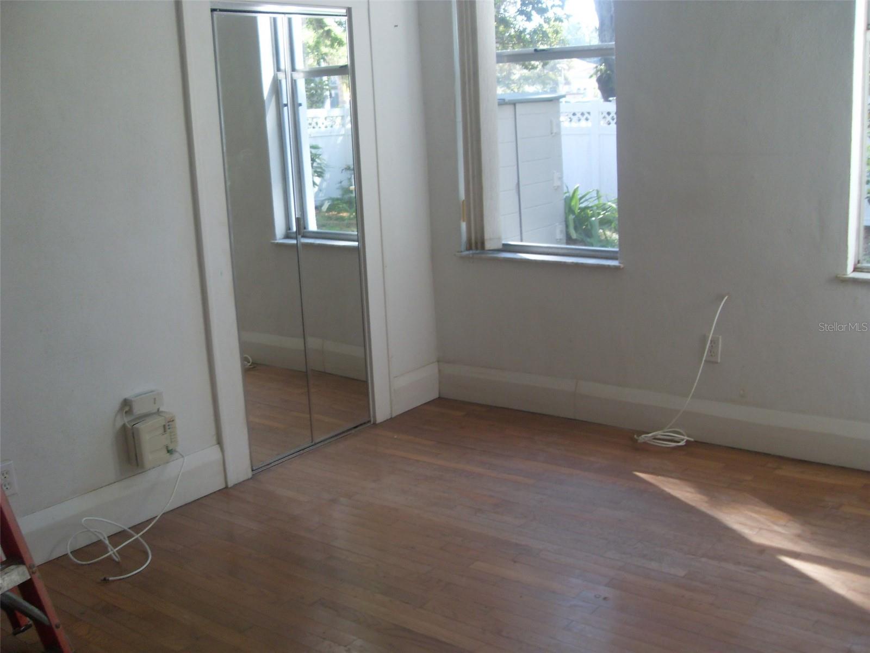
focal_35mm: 37
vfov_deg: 38.7
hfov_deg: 50.1
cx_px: 435
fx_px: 930
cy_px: 326
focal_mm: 6.3
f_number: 2.8
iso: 100
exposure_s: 1/90
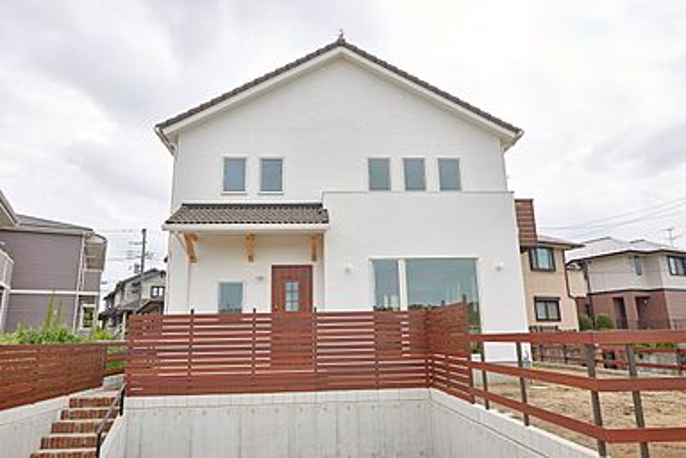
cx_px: 343
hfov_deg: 73.7
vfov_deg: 53.1
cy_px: 229
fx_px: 457
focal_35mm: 24
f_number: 8
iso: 100
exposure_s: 1/125
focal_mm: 24
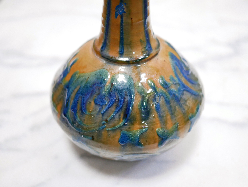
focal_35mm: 40
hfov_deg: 46.8
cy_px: 94
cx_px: 124
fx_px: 287
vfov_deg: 36.0
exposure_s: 1/60
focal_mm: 20
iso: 1250
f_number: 1.7
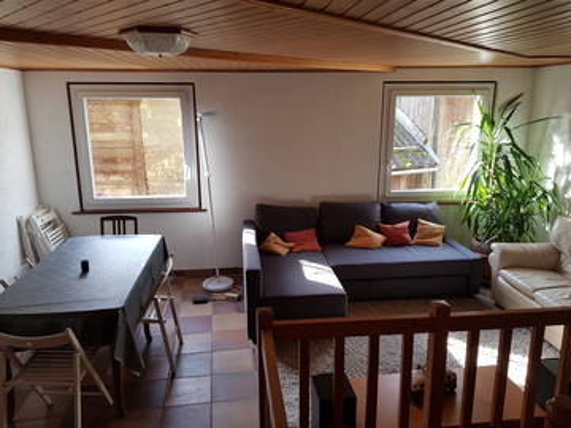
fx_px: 429
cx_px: 286
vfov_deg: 53.1
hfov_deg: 67.3
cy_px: 214
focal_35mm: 26
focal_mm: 4.2
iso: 50
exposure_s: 1/60
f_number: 1.7
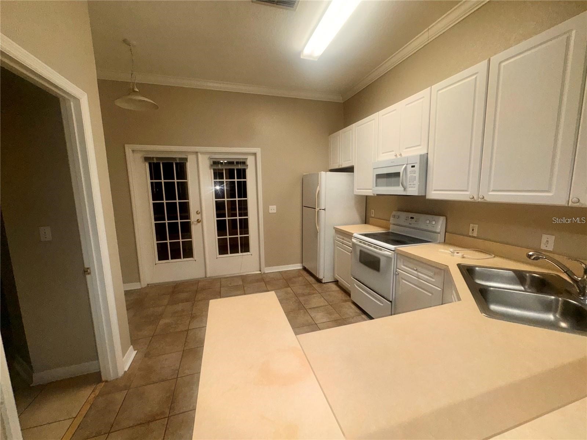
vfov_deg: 85.7
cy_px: 220
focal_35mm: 14
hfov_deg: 102.1
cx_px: 294
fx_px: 237
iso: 80
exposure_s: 1/60
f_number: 2.2
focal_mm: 2.22
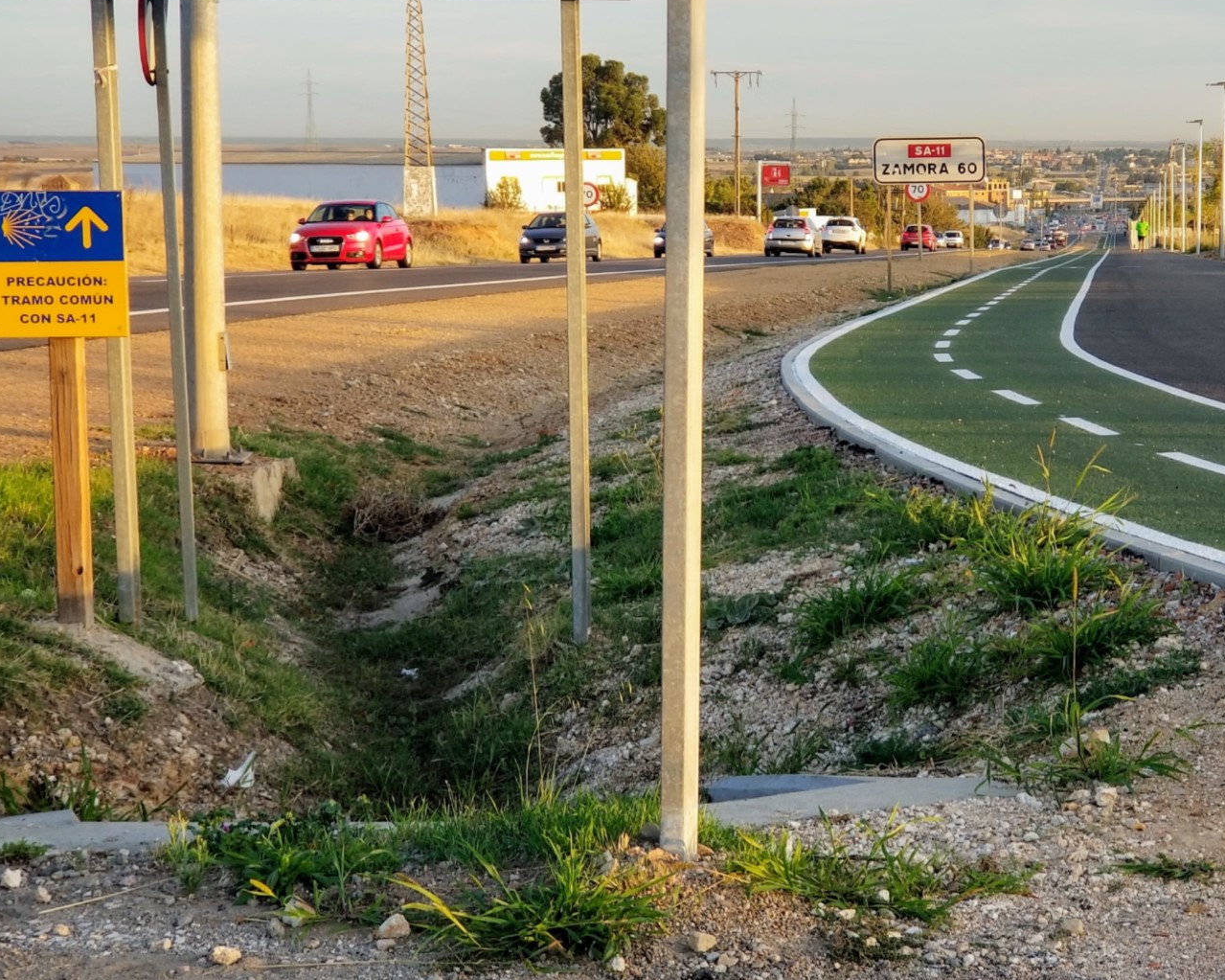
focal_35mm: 80
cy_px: 403
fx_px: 2900
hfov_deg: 23.7
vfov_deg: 19.2
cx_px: 883
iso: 25
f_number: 2.4
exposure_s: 1/92
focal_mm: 6
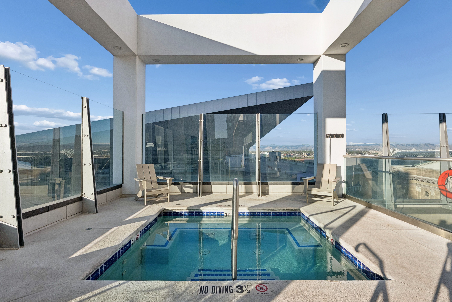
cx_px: 226
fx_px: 226
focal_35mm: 18
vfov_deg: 67.5
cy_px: 151
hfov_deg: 90.0
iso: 800
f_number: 9
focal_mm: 18
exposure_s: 1/1600
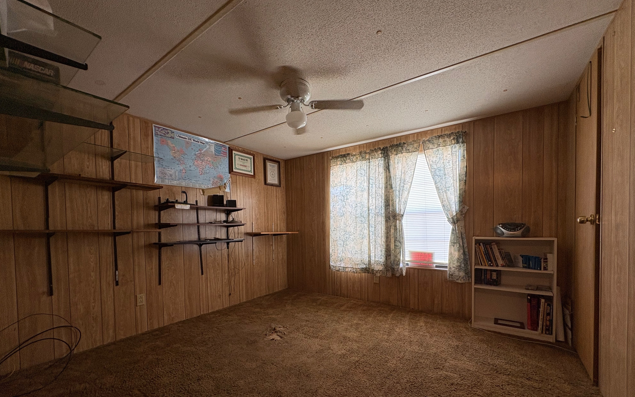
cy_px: 233
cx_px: 317
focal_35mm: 15
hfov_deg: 101.5
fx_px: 260
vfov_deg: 74.2
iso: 200
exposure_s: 1/120
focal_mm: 2.22
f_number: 2.2
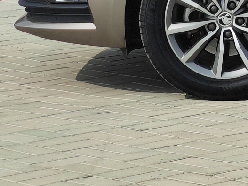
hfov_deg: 6.3
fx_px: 2156
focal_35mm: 301
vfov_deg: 4.9
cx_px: 592
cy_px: -194
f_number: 2.4
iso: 50
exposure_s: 1/620
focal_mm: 6.38
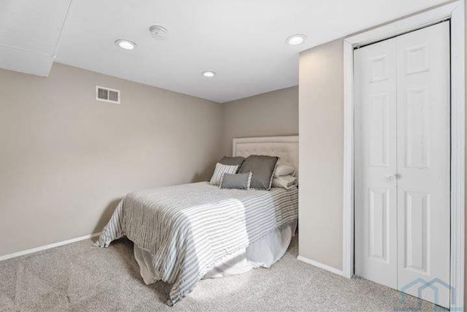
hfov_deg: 96.7
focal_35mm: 16
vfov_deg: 73.8
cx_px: 234
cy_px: 156
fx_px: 208
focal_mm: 16
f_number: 8
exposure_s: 1/6
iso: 250
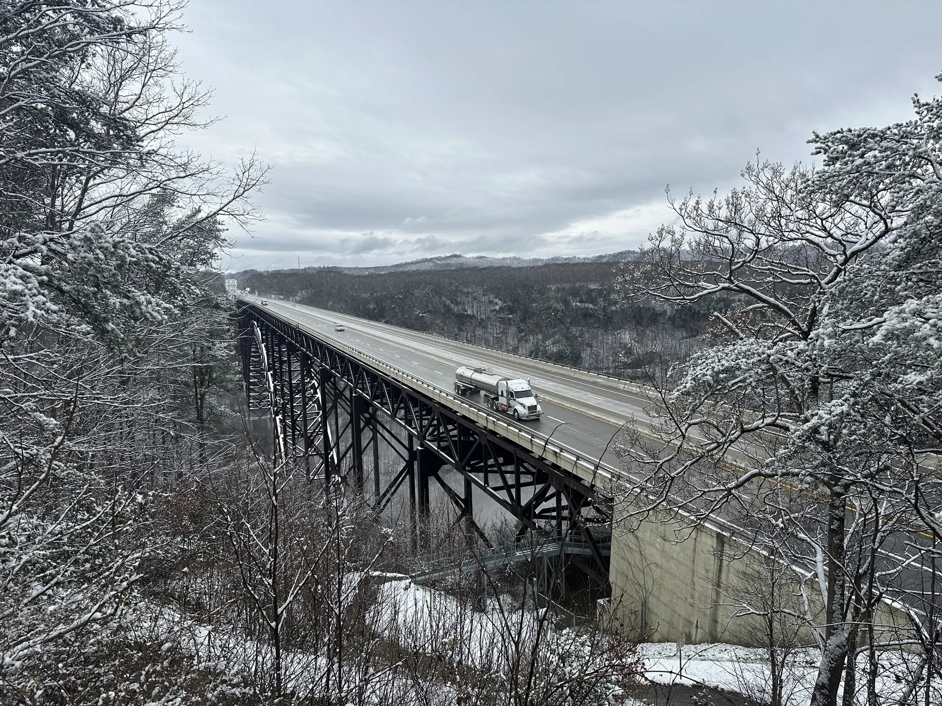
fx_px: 653
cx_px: 471
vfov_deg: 56.8
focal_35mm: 24
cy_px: 353
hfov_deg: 71.6
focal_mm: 6.86
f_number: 1.78
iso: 80
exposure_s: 1/1845
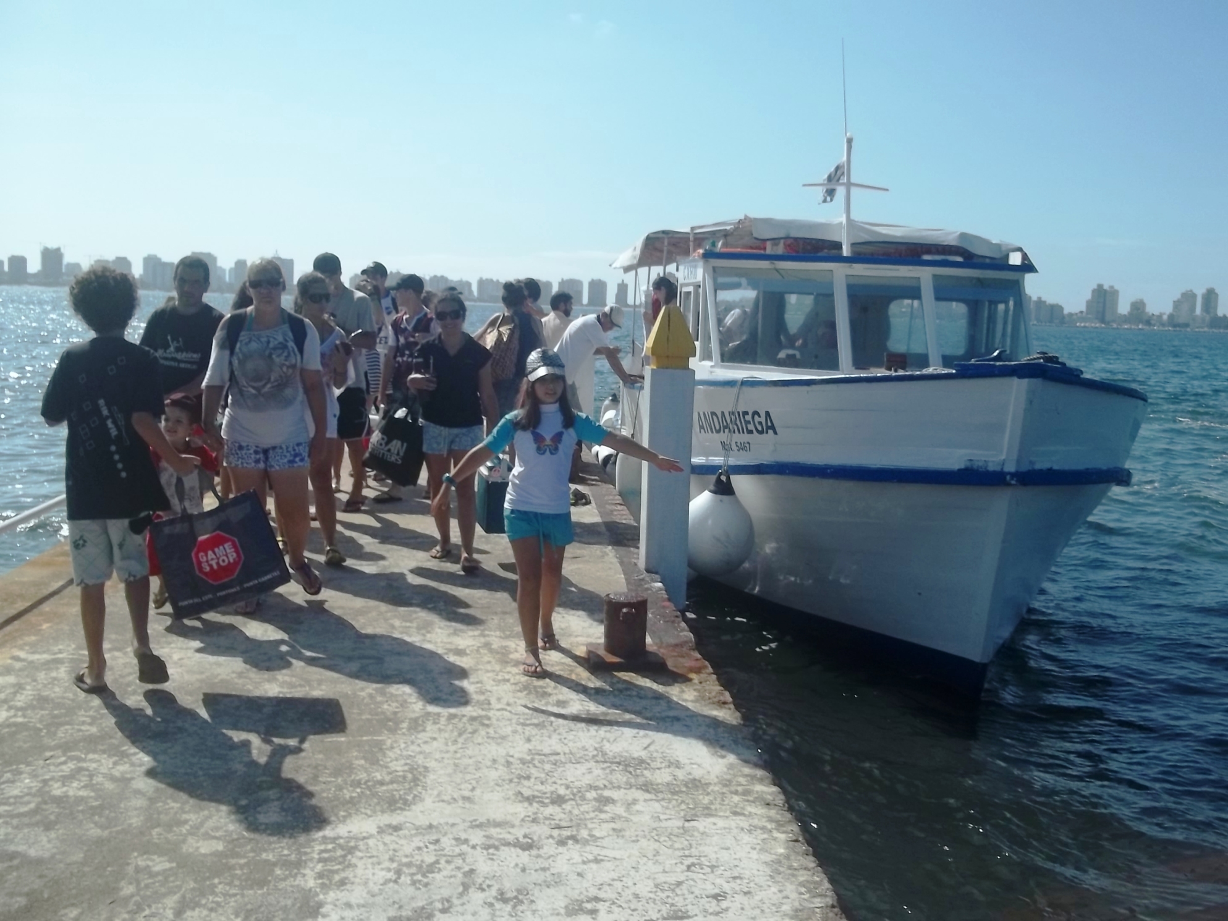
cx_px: 614
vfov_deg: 39.7
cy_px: 460
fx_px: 1277
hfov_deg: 51.4
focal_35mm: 36
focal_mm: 6.5
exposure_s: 1/250
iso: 64
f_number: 8
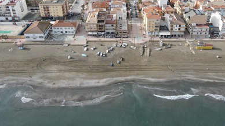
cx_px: 124
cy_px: 32
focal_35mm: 31
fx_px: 185
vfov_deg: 36.8
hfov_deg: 62.5
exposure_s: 1/400
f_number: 2.8
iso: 100
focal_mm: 4.5
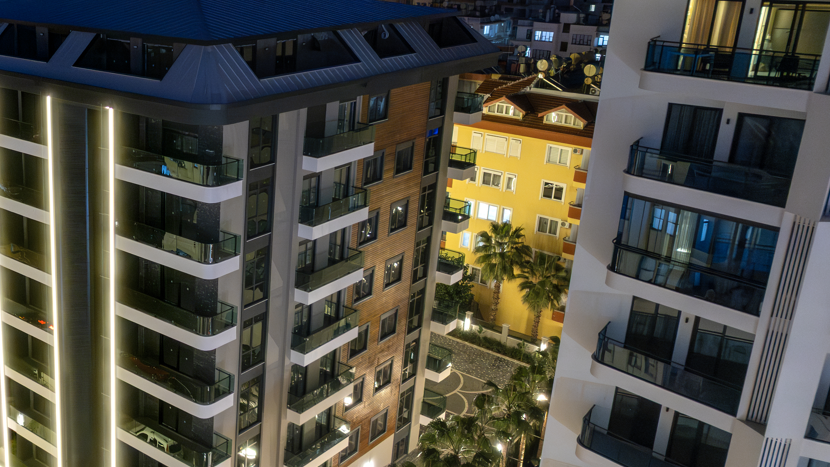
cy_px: 227
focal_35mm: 39
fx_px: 858
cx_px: 144
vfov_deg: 30.4
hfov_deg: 48.2
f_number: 2.8
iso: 900
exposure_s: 1/6
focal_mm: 8.38
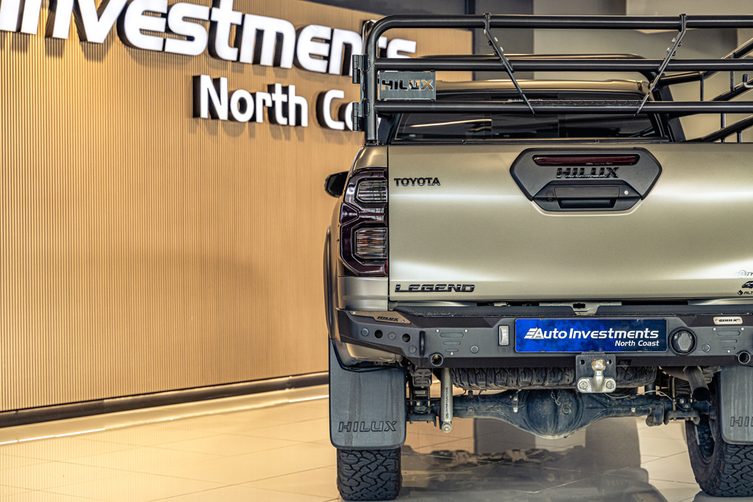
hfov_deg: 29.7
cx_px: 376
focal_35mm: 68
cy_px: 251
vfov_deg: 20.0
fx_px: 1422
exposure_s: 1/125
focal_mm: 68
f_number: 4.5
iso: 500
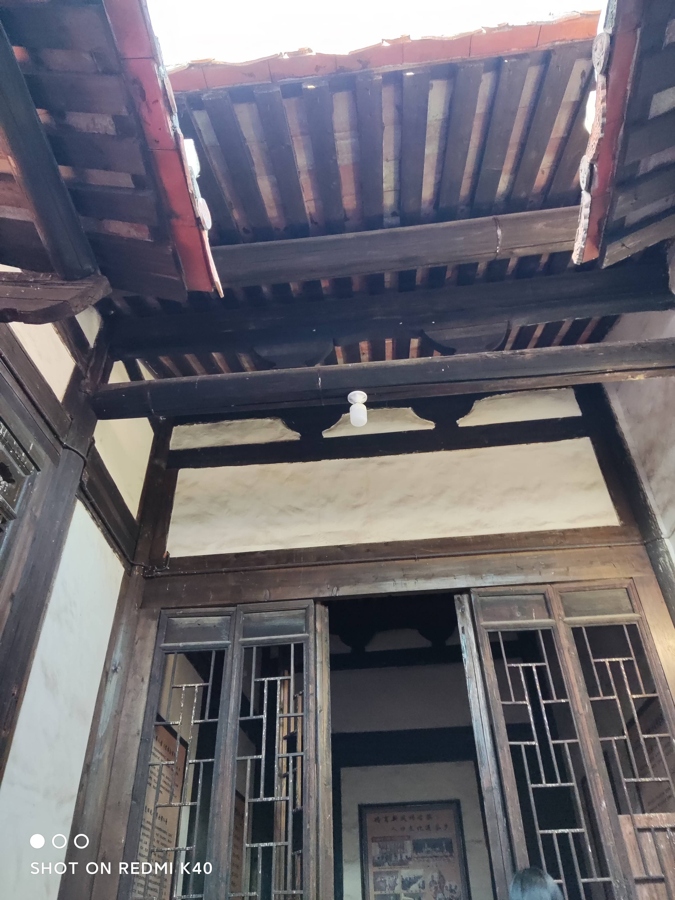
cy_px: 450
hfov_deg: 54.9
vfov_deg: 69.4
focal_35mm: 25
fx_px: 650
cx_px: 338
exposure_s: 1/50
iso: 240
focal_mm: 4.71
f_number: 1.79
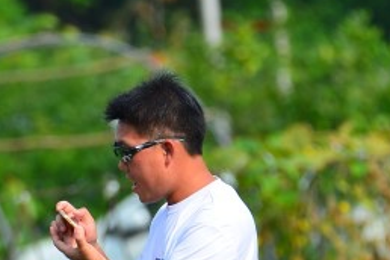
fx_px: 12891
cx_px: 21
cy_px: 281
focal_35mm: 1190
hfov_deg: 1.7
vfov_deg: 1.2
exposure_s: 1/320
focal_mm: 320
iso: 100
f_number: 5.6
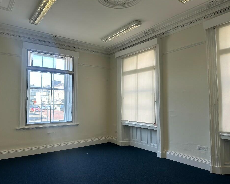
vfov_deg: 54.9
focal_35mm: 26
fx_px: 177
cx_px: 110
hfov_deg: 66.0
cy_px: 93
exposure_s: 1/196
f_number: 1.78
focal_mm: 6.86
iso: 64
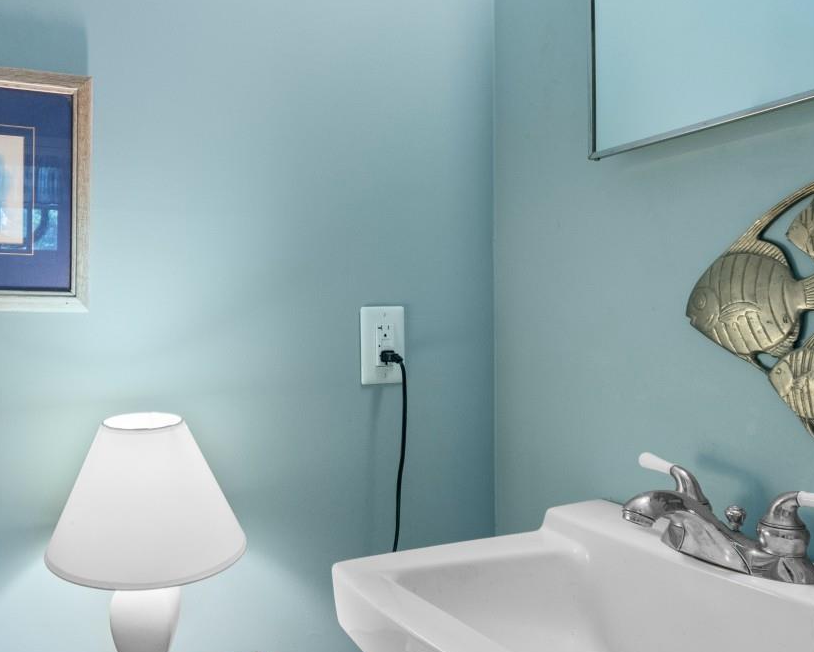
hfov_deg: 59.2
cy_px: 295
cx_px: 212
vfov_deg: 51.5
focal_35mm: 28
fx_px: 675
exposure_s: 2
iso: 100
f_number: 4.5
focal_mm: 10
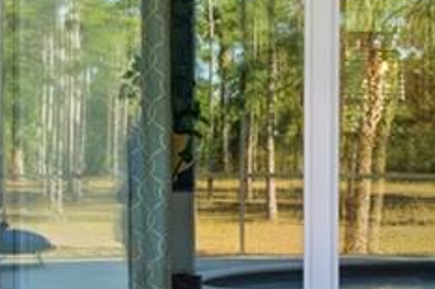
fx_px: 1328
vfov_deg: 12.4
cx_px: 842
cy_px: 131
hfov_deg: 15.3
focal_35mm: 110
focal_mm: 25
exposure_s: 1/60
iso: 200
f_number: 8
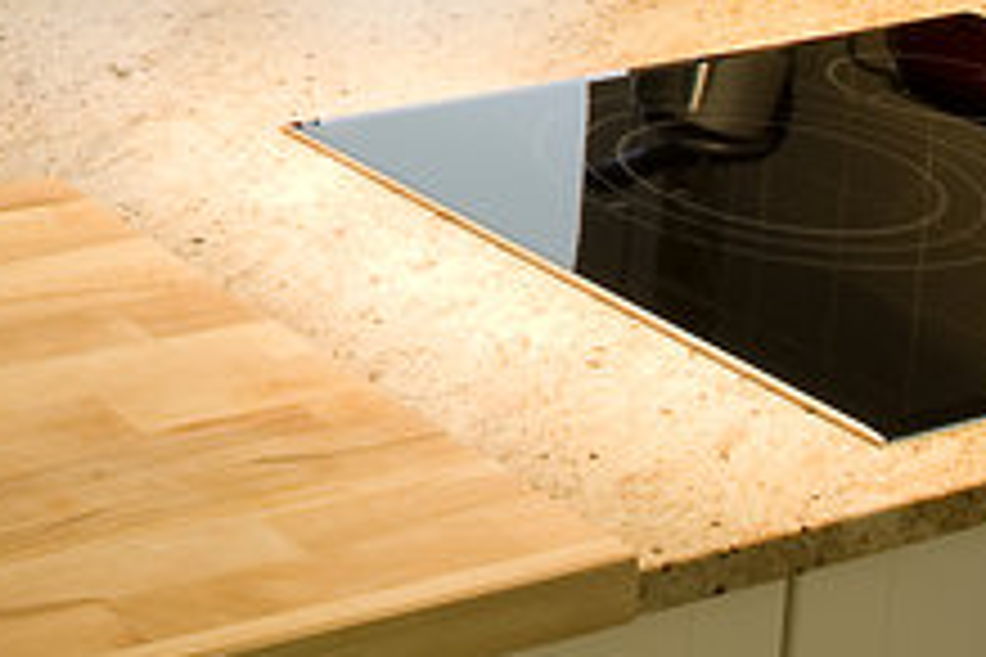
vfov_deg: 9.0
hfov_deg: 13.2
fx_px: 3944
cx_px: -630
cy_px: -655
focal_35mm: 144
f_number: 3.5
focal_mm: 35
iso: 200
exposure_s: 1.6
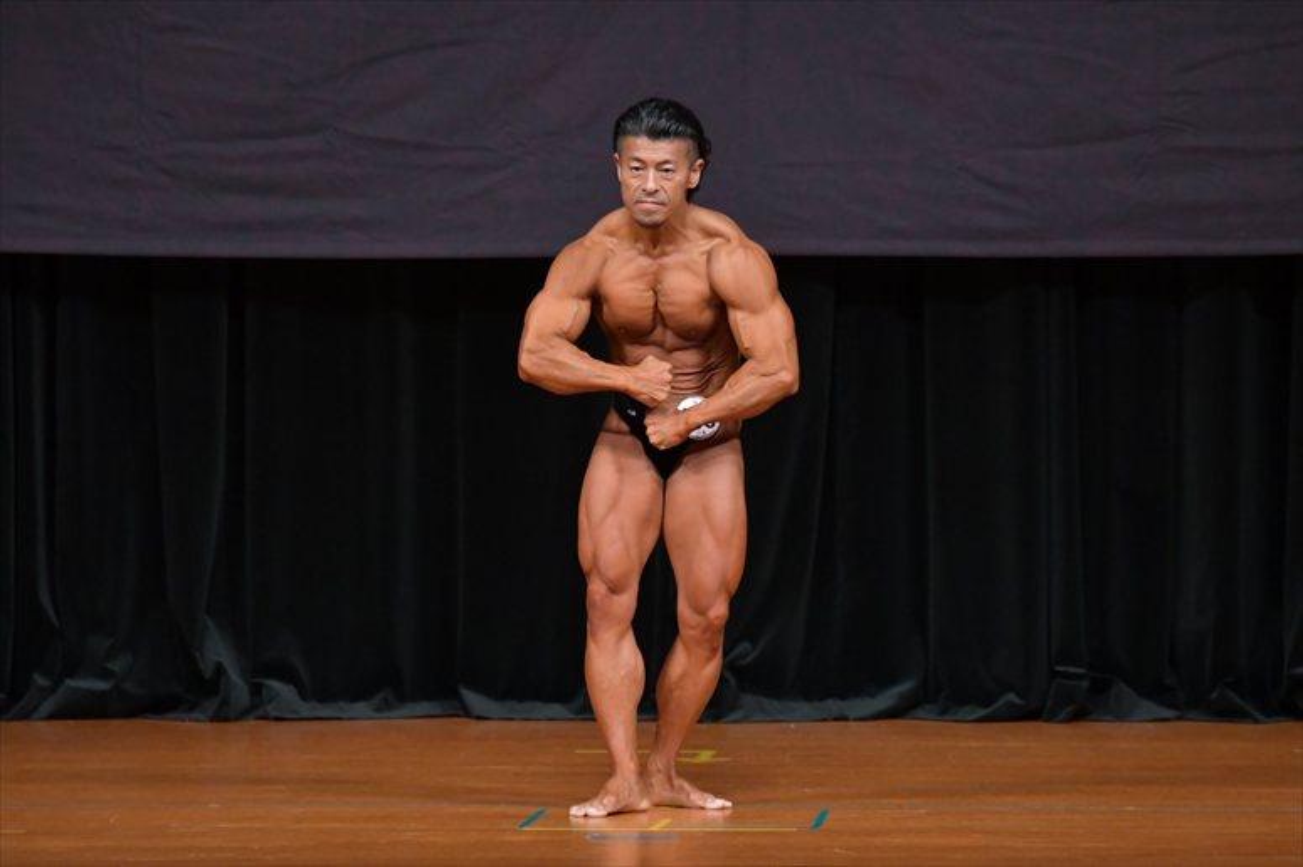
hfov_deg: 6.9
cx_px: 652
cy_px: 434
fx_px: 10853
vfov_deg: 4.6
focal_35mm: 300
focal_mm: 200
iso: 4000
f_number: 5.6
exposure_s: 1/400
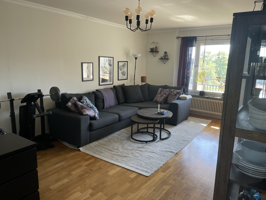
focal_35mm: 26
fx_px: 200
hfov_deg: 67.3
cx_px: 133
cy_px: 100
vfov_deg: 53.1
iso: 100
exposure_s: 1/121
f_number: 1.6
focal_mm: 4.2
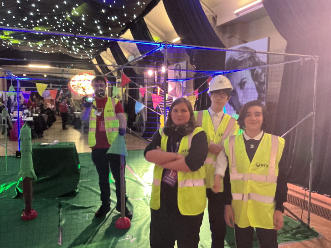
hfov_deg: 61.7
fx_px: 277
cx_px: 166
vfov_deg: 48.2
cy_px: 124
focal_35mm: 29
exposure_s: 1/25
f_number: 1.8
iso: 500
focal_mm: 3
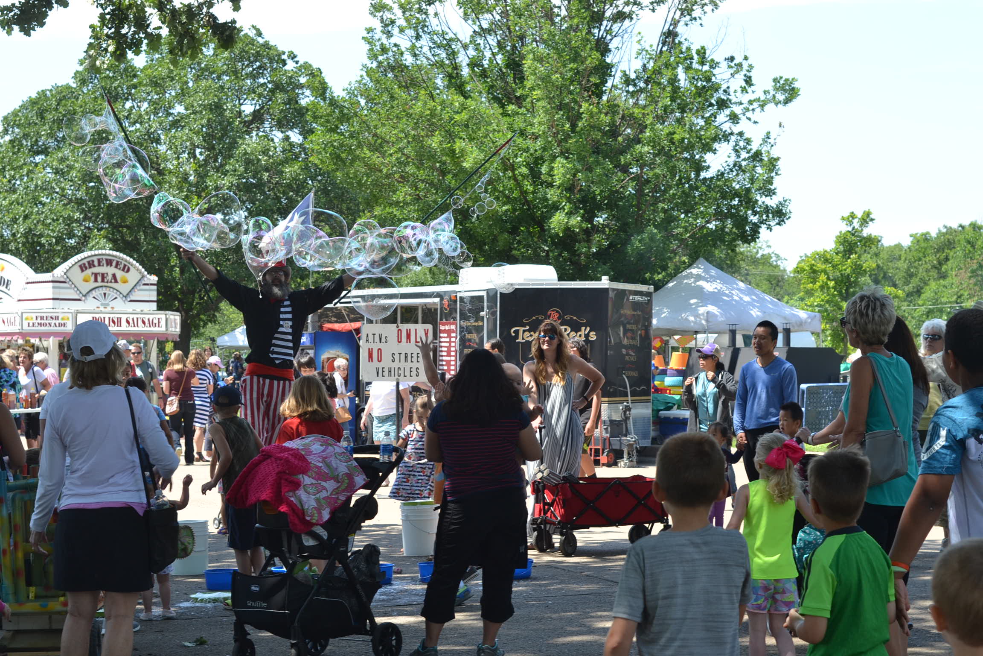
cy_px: 328
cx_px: 492
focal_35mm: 75
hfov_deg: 27.0
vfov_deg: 18.2
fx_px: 2048
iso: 100
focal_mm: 50
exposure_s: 1/160
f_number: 6.3
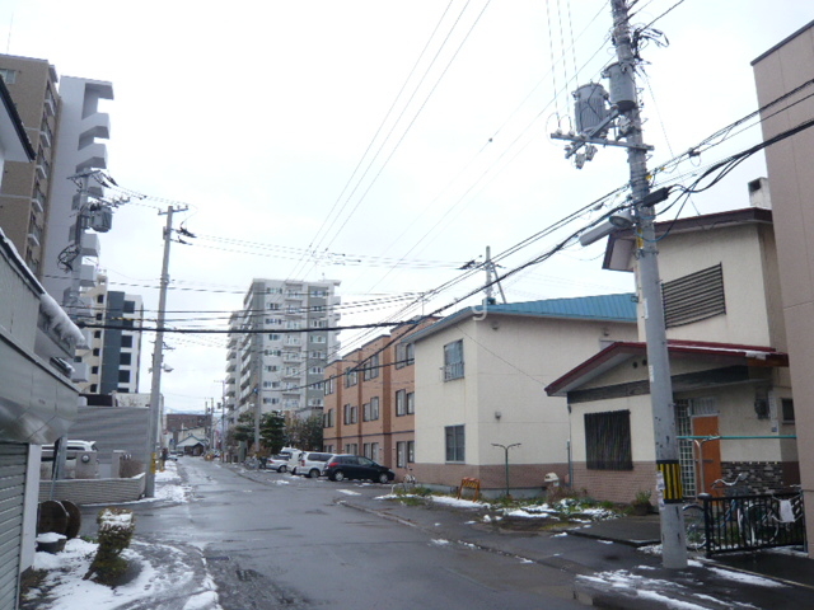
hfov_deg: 63.4
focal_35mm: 28
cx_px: 407
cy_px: 305
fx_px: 658
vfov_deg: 49.7
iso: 100
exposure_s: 1/500
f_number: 2.8
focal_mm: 4.6
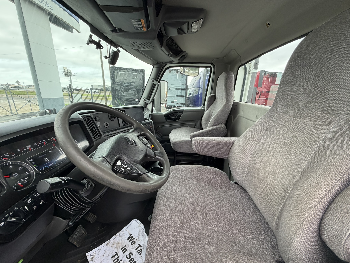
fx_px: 142
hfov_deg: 102.1
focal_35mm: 14
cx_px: 175
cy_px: 132
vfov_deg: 85.7
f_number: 2.2
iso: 100
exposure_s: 1/121
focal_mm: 2.22
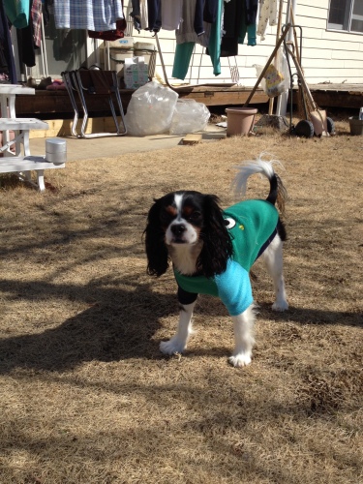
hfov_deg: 40.7
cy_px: 242
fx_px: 489
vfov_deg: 52.6
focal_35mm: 35
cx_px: 182
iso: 50
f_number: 2.4
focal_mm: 4.28
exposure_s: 1/1905
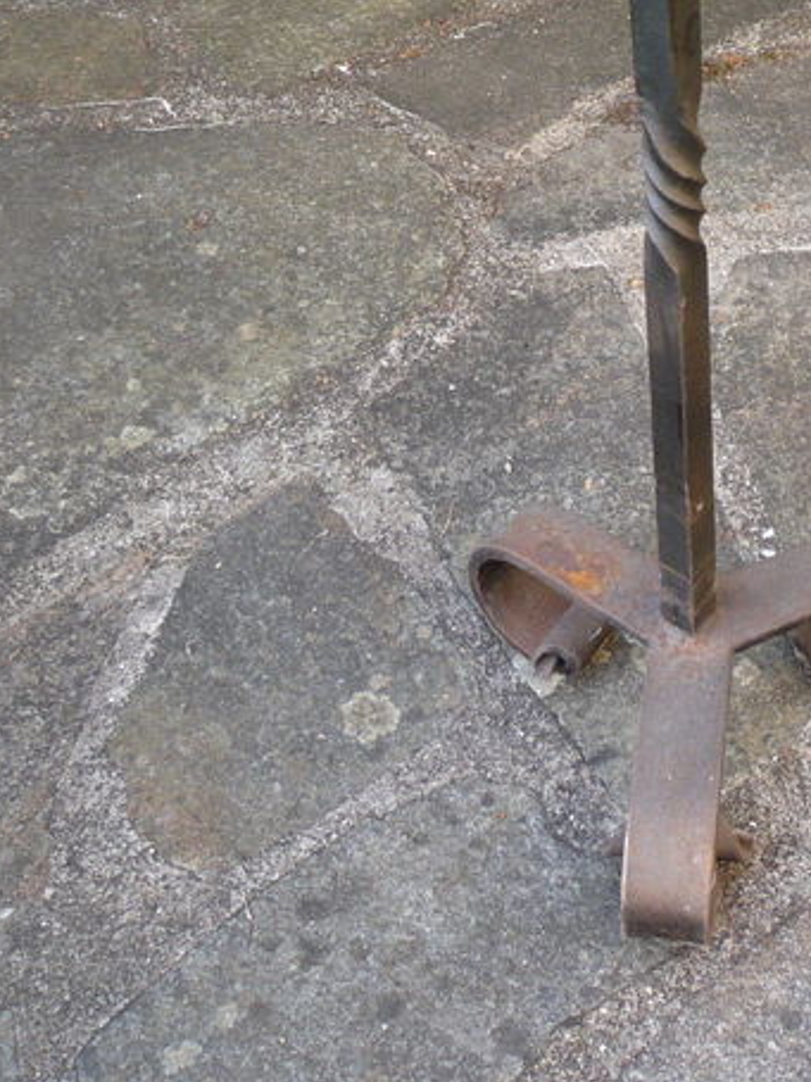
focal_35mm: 66
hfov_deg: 21.8
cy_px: -29
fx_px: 2063
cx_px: 713
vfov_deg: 27.5
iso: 100
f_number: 3.3
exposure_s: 1/50
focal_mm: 5.2
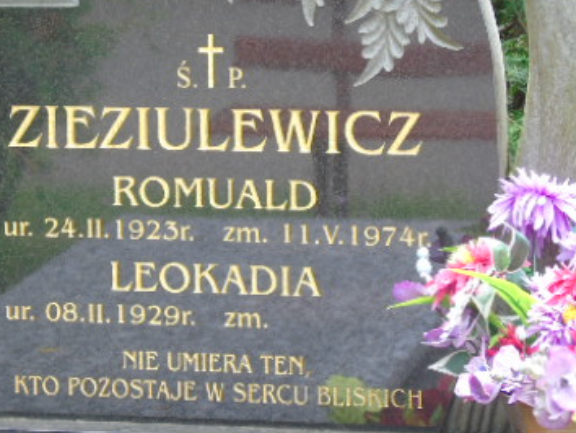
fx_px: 3247
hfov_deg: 10.1
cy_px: 202
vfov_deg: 7.6
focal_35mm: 195
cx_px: 163
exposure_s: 1/30
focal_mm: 19
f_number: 4.4
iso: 80
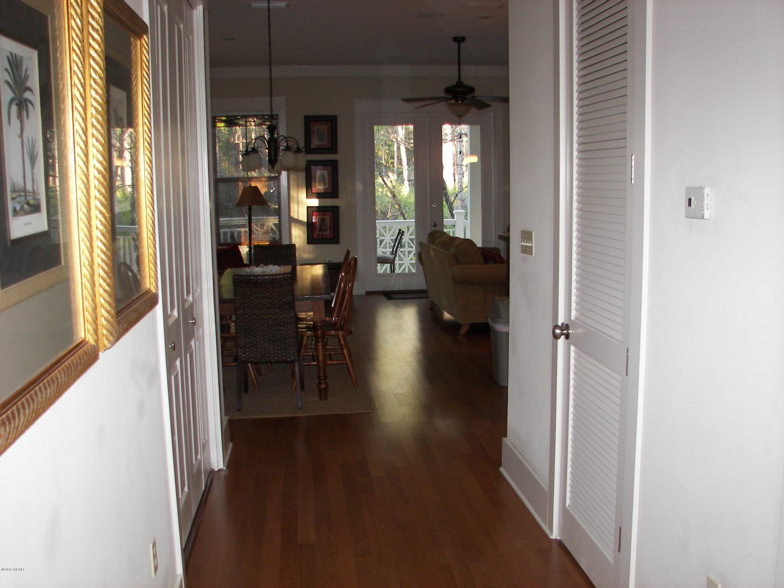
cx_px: 392
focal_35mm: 36
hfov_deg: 51.4
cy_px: 294
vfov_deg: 39.7
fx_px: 815
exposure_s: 1/30
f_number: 2.8
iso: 100
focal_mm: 6
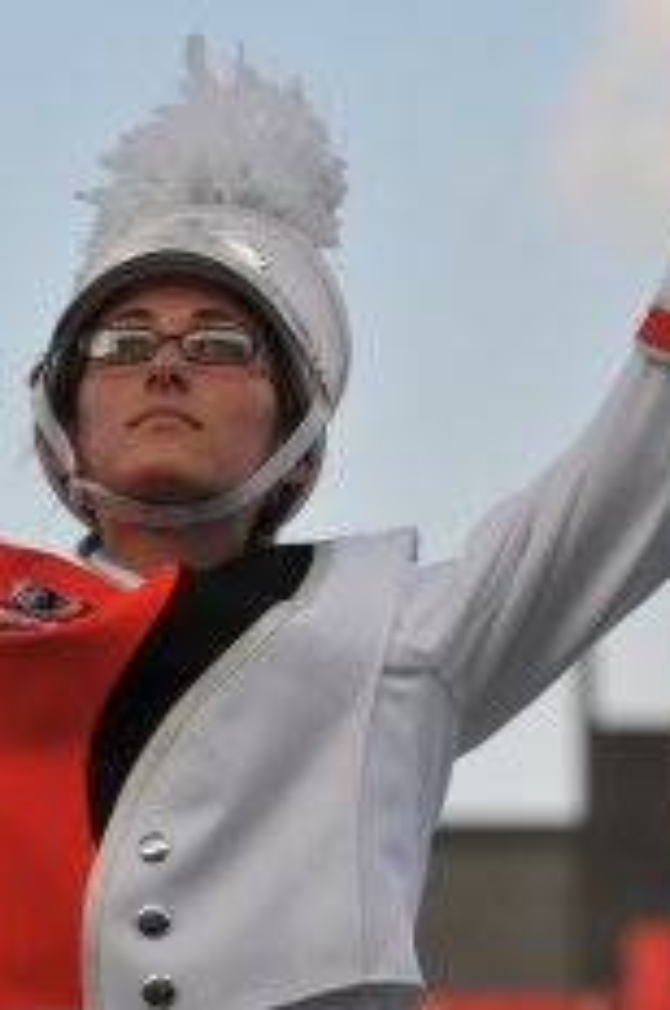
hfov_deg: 4.4
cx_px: 137
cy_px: 714
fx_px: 8679
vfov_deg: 6.7
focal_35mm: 310
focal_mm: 80
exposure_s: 1/2500
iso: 200
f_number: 2.8
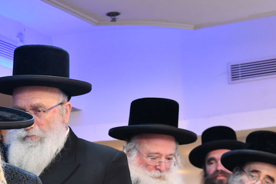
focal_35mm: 125
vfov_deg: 10.9
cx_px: -31
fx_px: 958
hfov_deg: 15.9
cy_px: 189
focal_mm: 52
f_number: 5.6
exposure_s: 1/100
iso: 1600
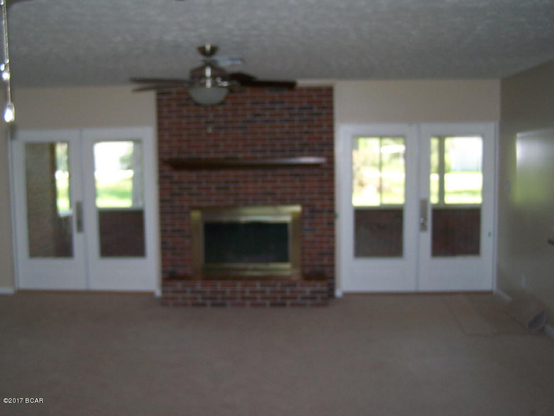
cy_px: 208
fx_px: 608
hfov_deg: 49.0
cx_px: 277
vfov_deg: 37.8
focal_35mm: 38
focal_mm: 6.3
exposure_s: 1/60
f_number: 2.8
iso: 80
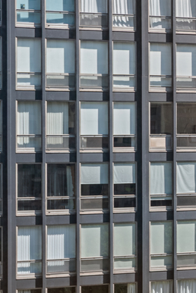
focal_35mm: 84
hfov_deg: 15.4
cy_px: 65
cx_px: 266
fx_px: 685
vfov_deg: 23.9
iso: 400
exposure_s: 1/125
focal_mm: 30
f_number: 8
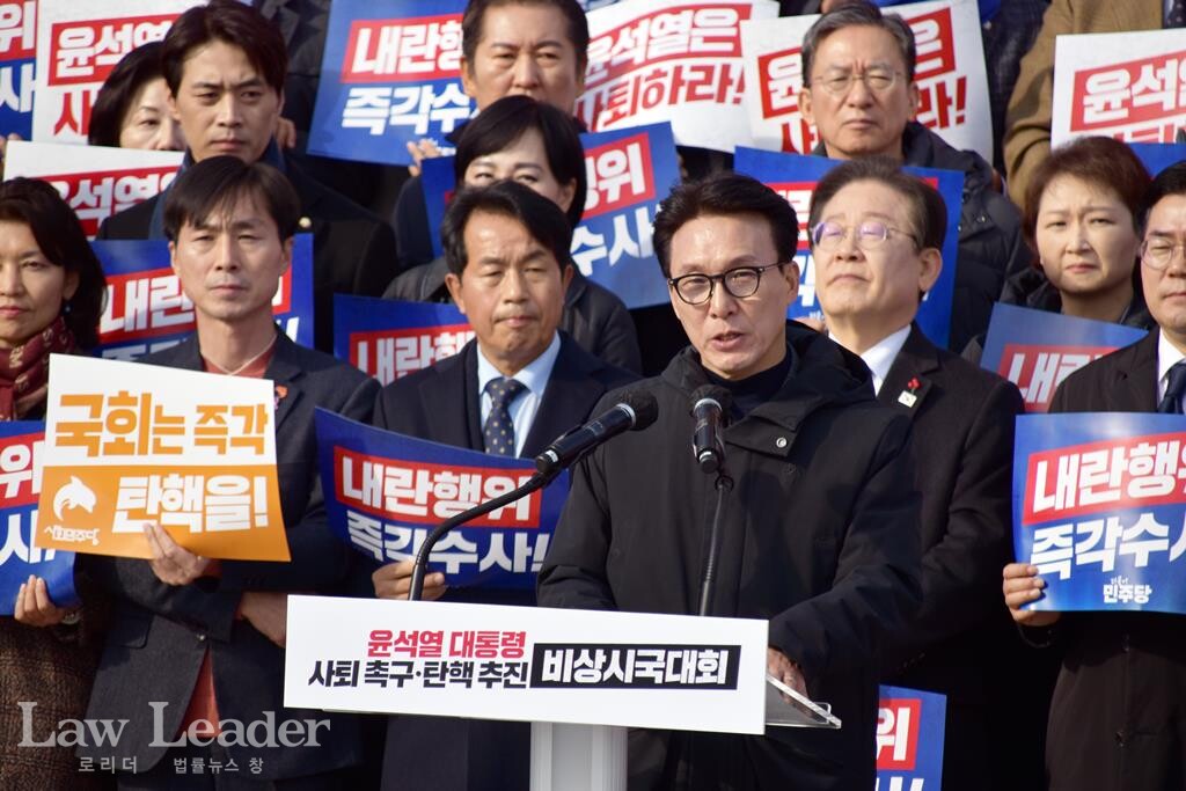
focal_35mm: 300
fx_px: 9884
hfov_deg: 6.9
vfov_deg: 4.6
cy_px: 396
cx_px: 593
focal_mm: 200
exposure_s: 1/640
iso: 100
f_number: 6.3
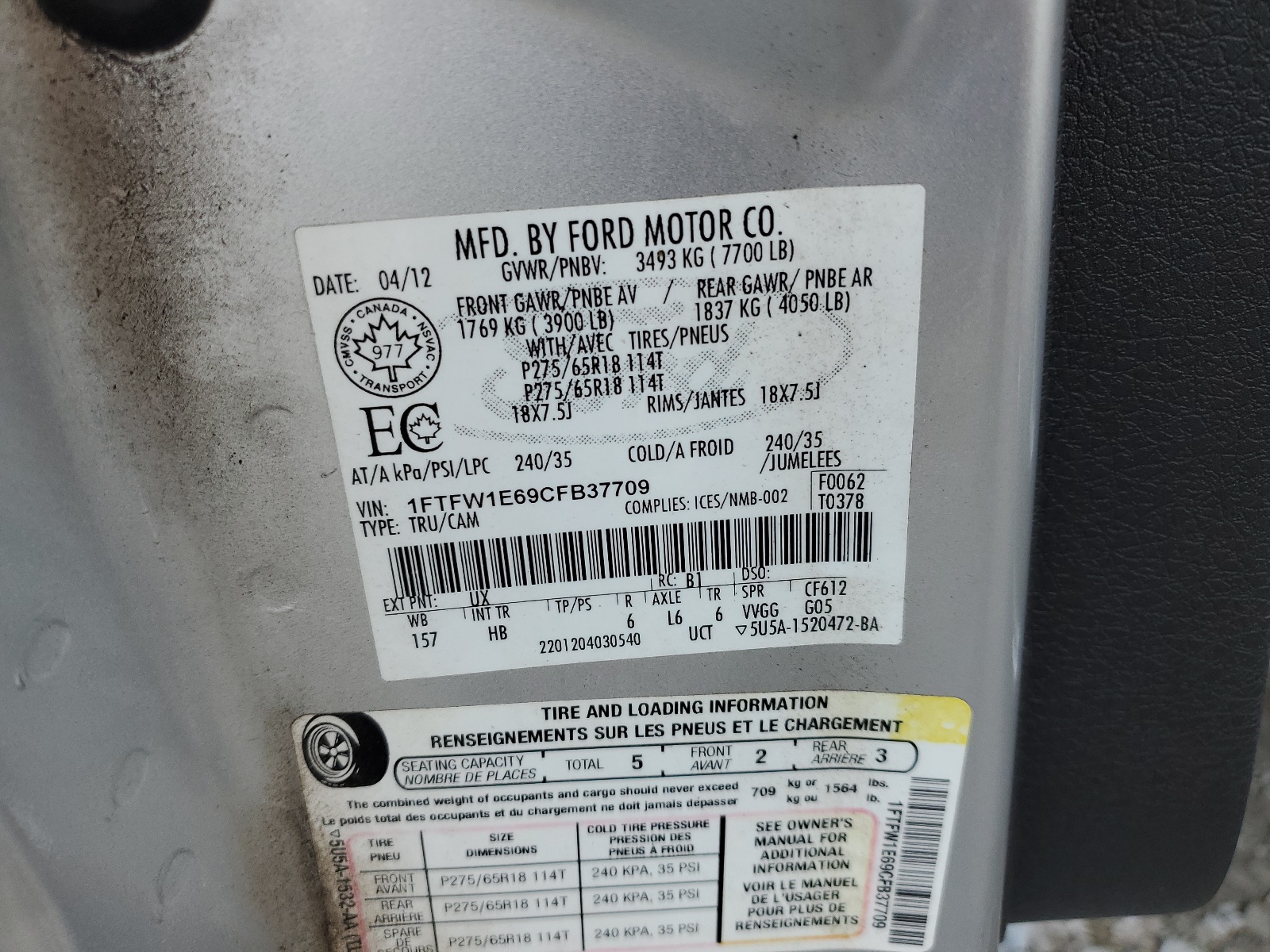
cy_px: 476
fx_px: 954
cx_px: 635
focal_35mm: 26
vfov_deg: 53.1
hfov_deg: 67.3
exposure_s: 1/333
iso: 50
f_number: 1.5
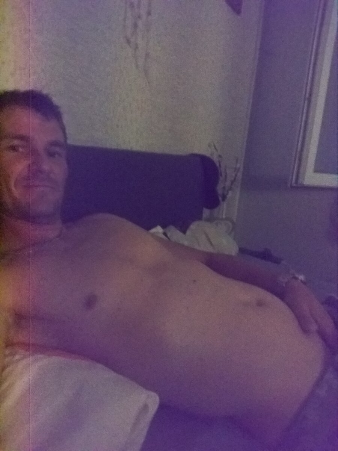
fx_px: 312
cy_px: 226
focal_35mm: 24
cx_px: 169
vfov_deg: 71.6
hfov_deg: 56.8
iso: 800
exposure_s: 1/8
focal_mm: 1.95
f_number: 1.9
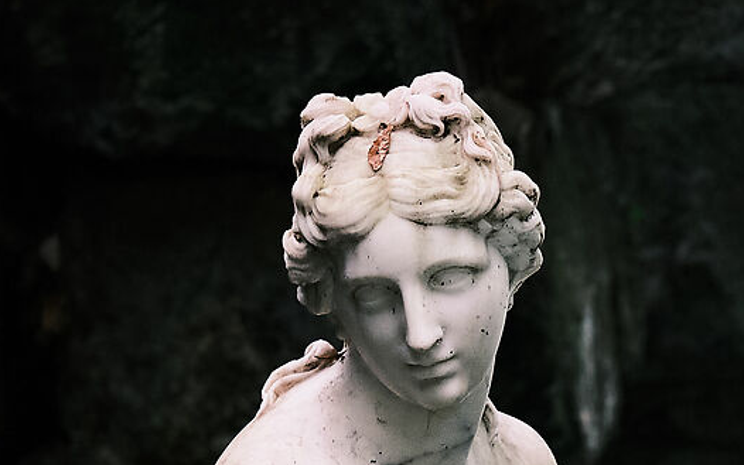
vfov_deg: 2.5
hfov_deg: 4.0
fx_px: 10647
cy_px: 505
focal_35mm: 525
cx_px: 1011
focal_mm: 75
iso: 800
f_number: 2.5
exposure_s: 1/400
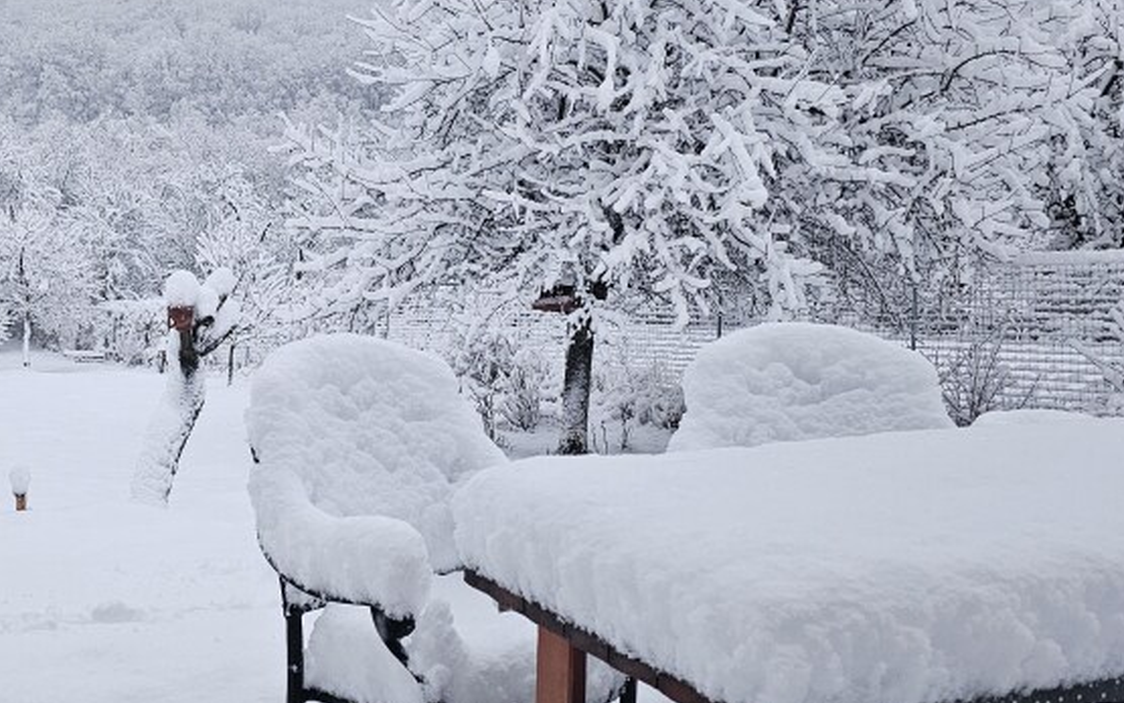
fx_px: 1379
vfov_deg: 28.6
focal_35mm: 45
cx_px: 259
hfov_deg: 42.7
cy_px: 328
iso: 640
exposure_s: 1/100
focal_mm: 6.3
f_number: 1.7
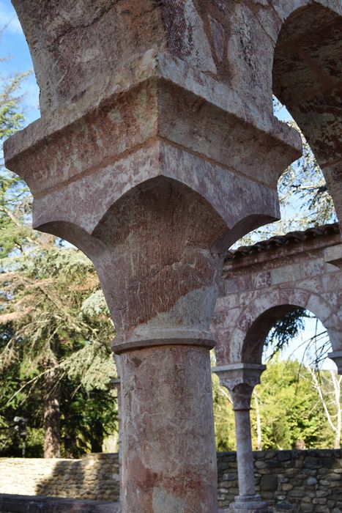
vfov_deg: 43.6
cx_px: 171
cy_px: 256
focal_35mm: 45
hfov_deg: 29.9
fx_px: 641
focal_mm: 30
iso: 280
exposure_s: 1/250
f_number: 8
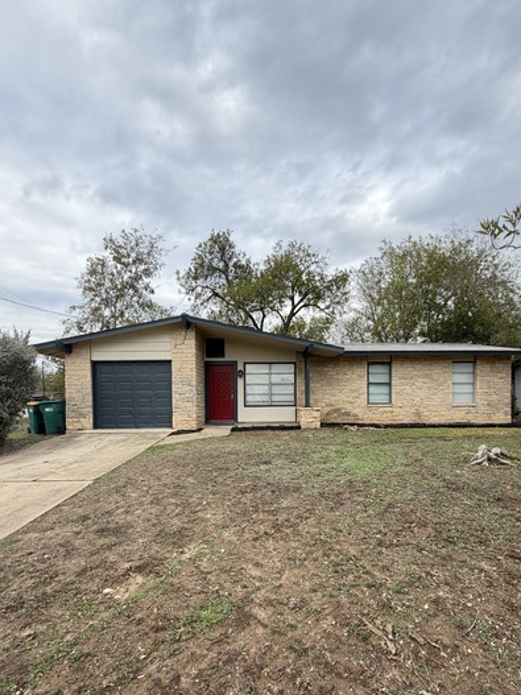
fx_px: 341
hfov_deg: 74.6
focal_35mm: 17
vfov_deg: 90.0
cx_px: 276
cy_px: 414
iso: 50
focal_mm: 2.22
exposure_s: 1/502
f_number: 2.2
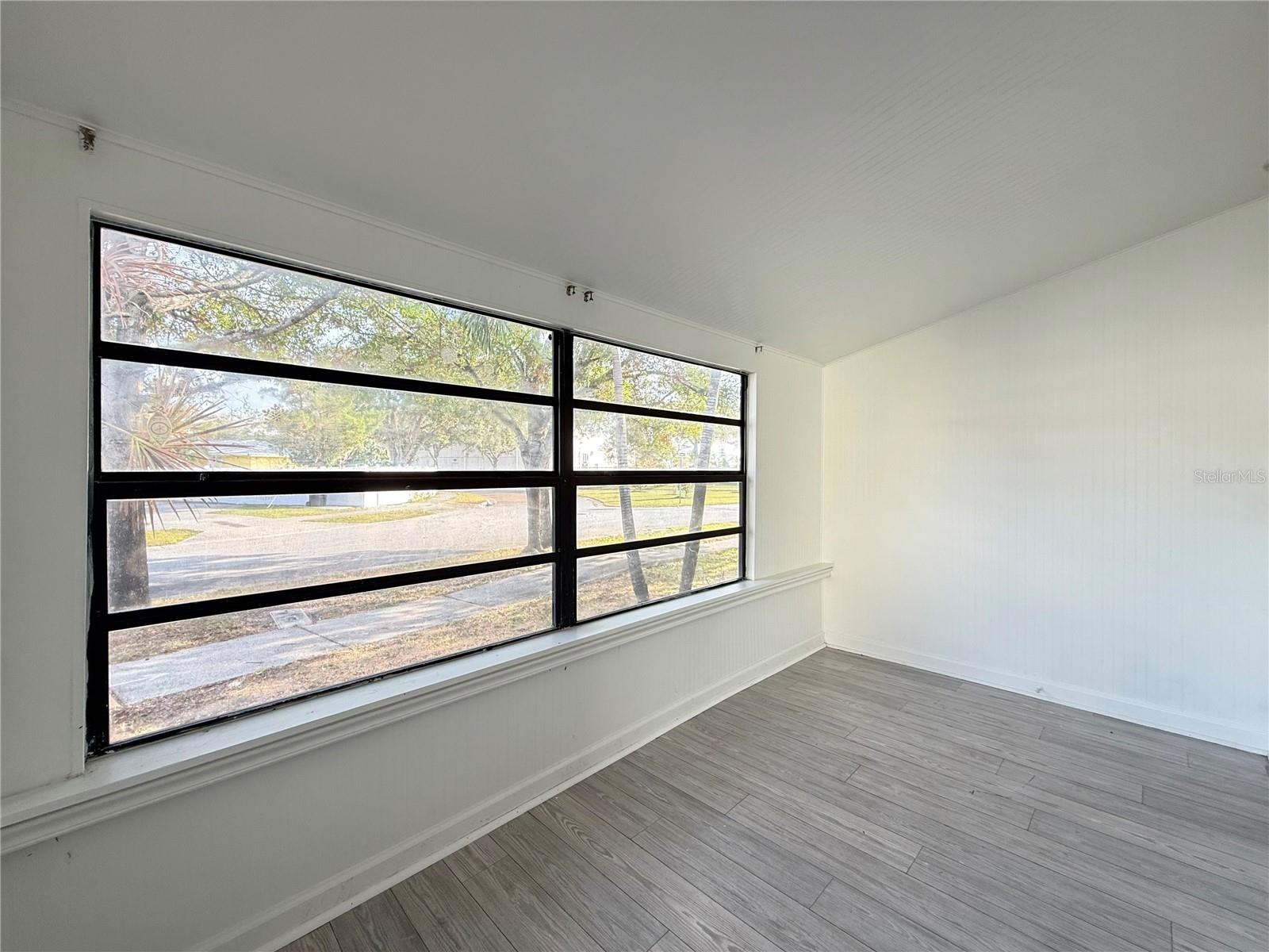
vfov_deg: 85.7
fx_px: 513
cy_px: 476
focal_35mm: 14
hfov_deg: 102.1
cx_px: 634
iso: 80
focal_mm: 2.22
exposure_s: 1/99
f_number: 2.2
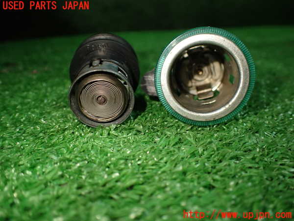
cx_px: 147
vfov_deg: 46.8
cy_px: 110
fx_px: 255
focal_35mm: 30
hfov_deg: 60.0
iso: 320
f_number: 2.3
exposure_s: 1/125
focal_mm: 5.4
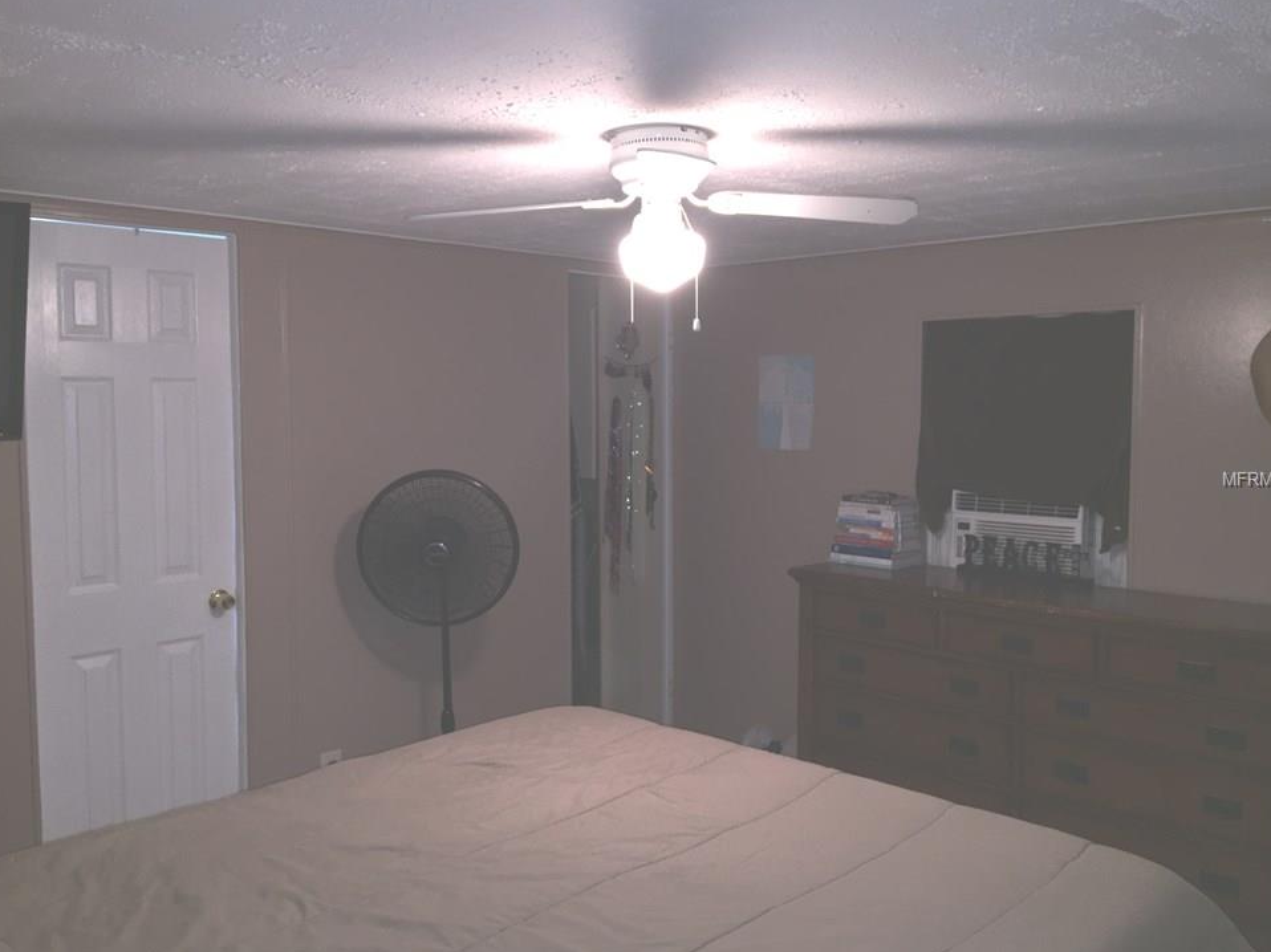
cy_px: 480
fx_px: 1138
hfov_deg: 58.4
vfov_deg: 45.4
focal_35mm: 31
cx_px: 624
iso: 50
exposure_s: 1/20
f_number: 2.2
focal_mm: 4.15
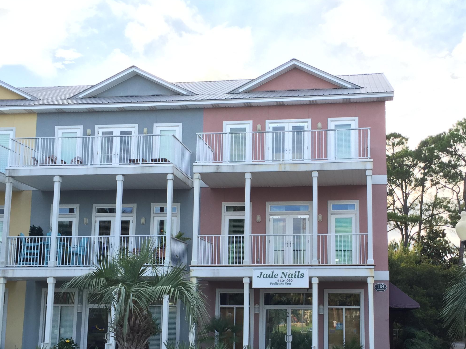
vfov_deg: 32.6
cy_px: 232
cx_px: 277
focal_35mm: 44
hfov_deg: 42.8
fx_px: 592
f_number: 2.2
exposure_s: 1/217
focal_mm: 4.15
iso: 32
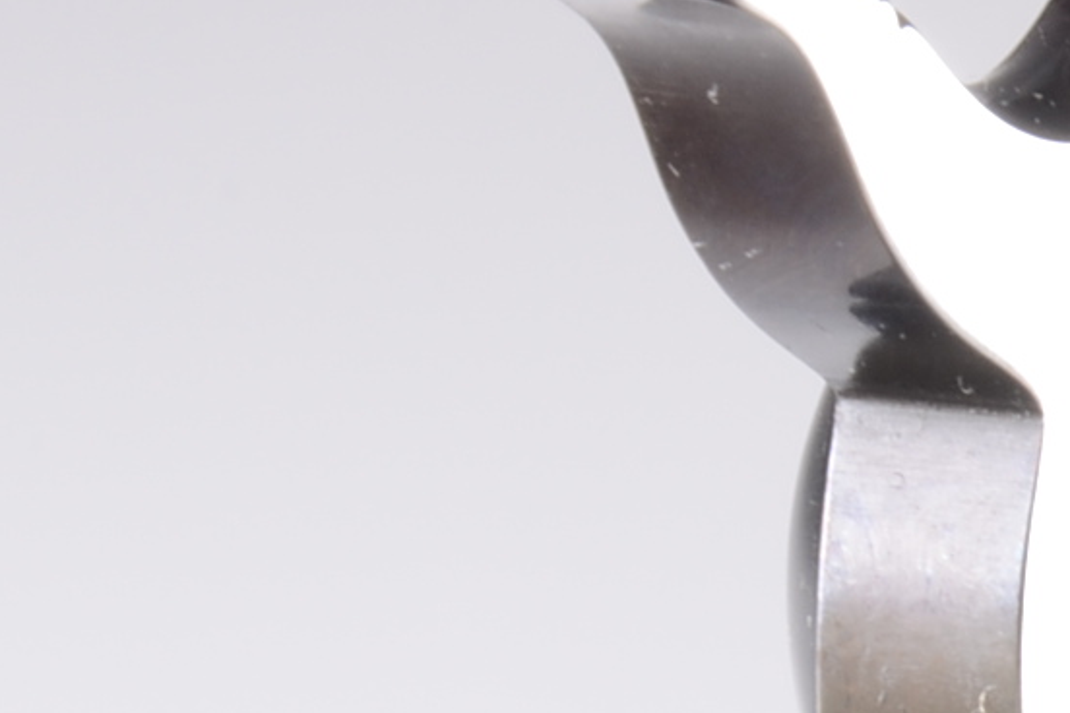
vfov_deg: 2.0
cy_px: 895
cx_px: 1632
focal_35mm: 702
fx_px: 20870
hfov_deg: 2.9
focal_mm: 105
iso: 160
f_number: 22
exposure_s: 1/200
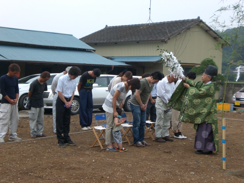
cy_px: 92
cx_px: 122
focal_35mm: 63
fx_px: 444
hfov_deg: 30.7
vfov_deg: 23.3
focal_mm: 10.4
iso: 50
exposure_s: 1/160
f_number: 4
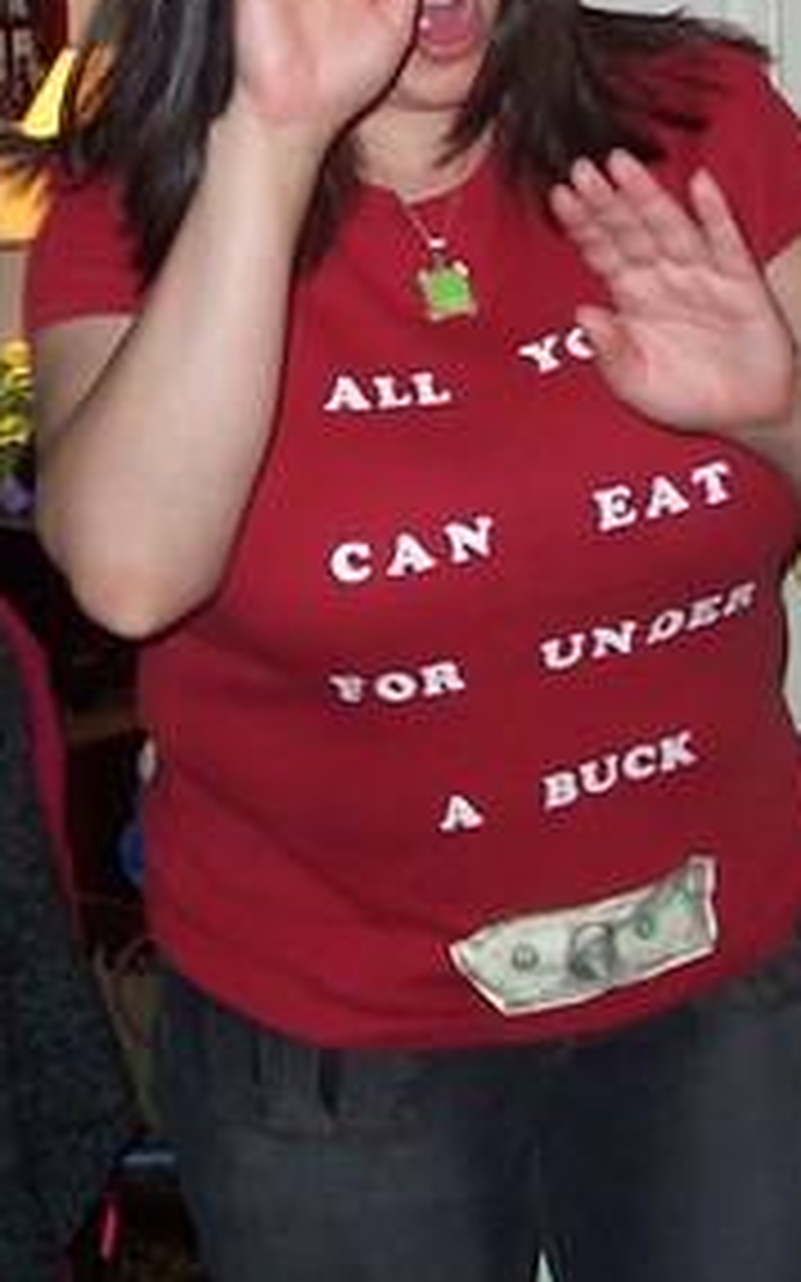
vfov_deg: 23.1
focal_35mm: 88
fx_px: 3075
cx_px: 144
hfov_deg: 14.7
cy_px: 184
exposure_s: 1/60
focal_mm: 5.6
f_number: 2.8
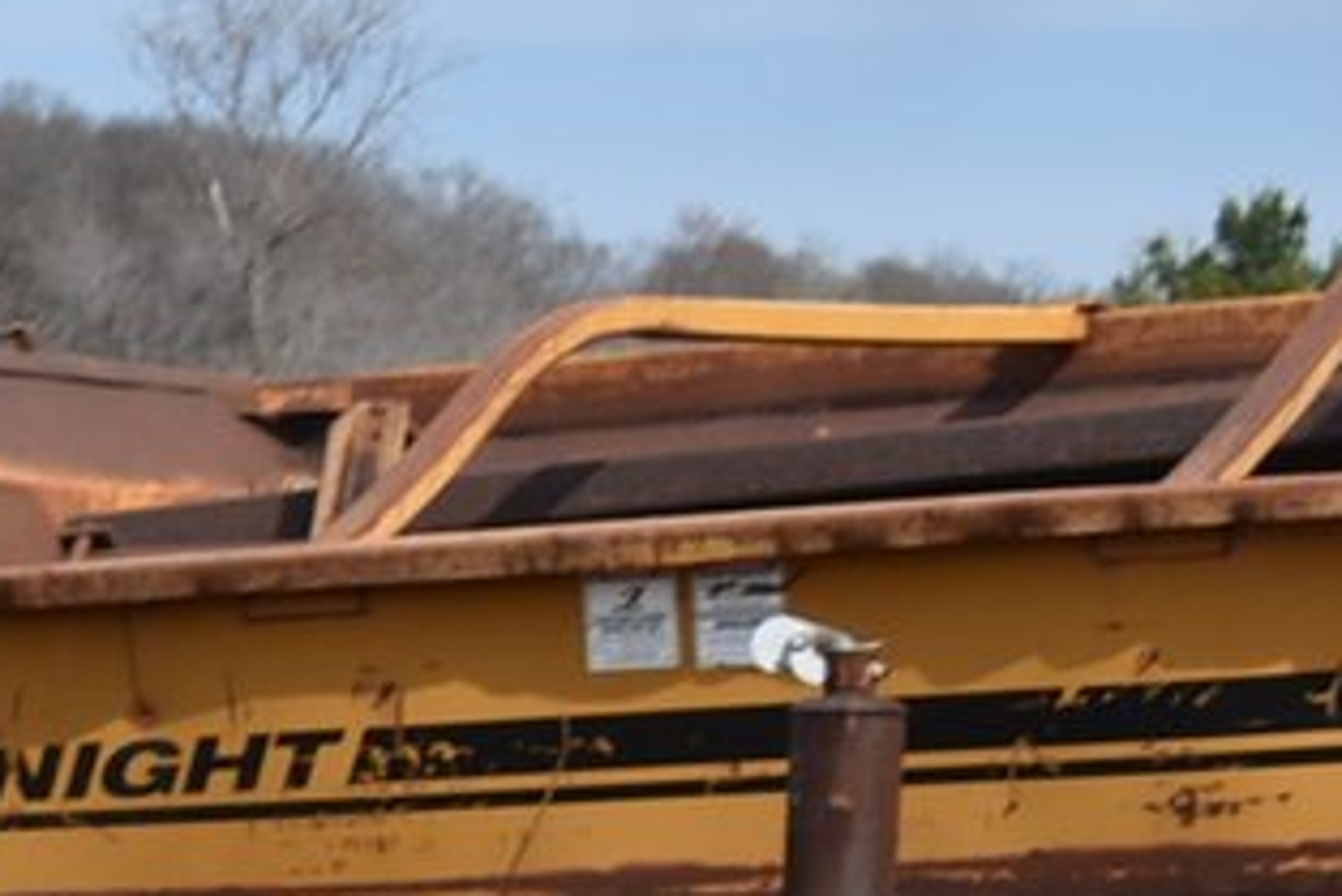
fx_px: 8194
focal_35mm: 220
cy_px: 2120
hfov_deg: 8.4
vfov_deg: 6.0
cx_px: -2182
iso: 100
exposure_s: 1/320
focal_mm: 27
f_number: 9
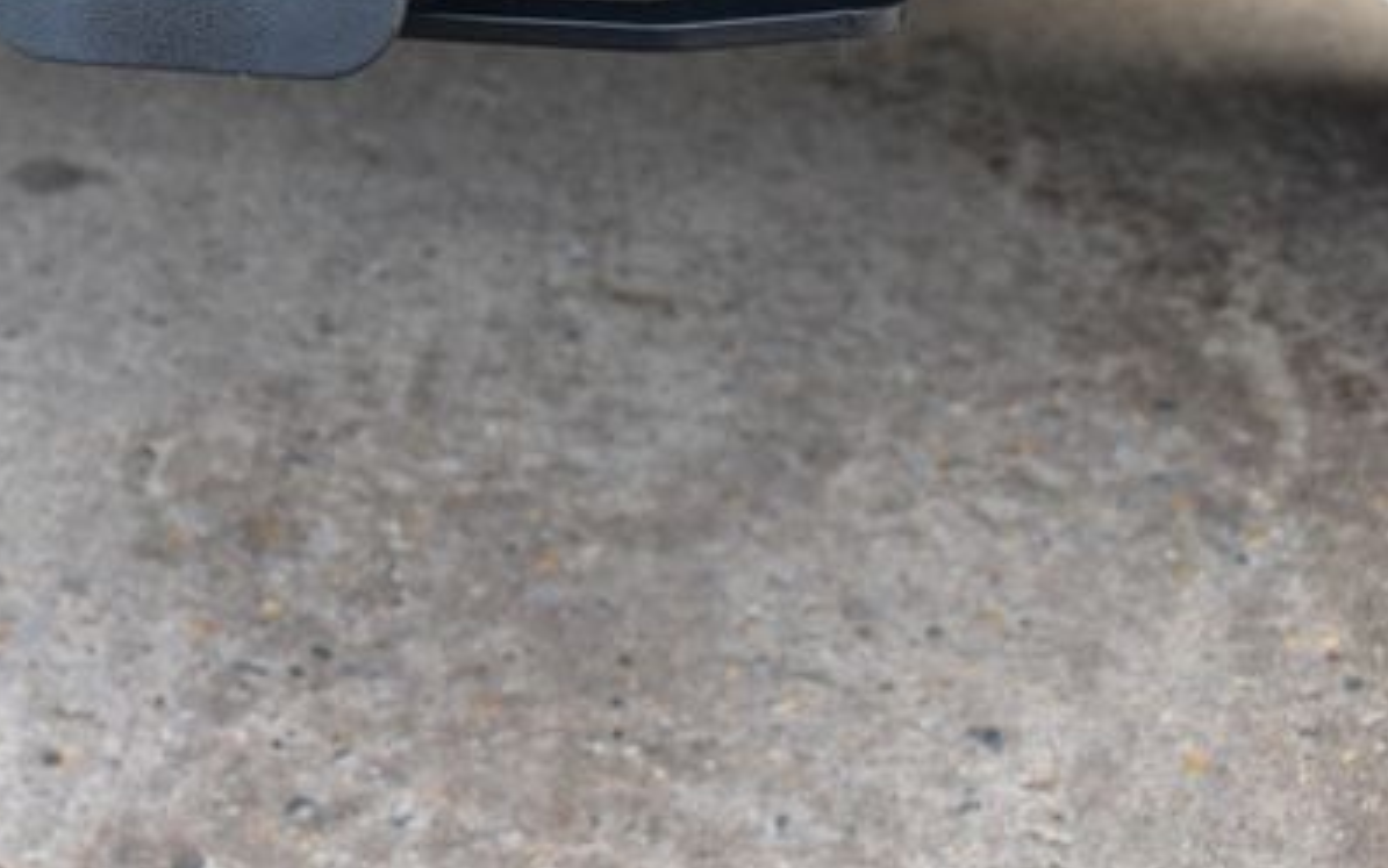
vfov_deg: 21.6
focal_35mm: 59
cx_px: 279
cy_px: 136
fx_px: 2232
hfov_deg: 33.5
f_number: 7.1
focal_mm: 24
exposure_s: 1/25
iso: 400
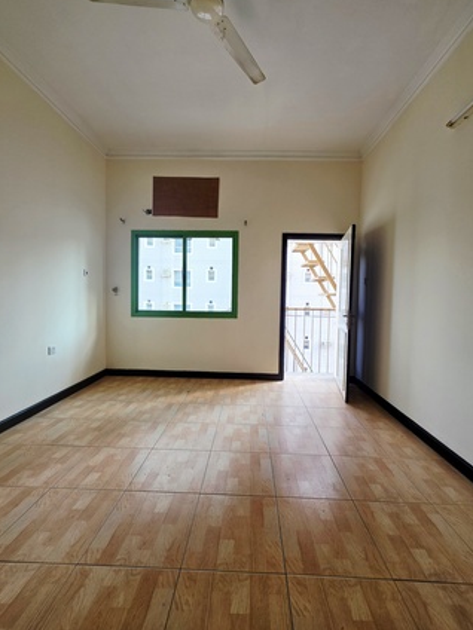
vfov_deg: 102.0
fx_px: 255
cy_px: 305
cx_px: 240
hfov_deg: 85.7
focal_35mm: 14
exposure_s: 1/101
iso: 32
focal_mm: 2.2
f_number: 1.9
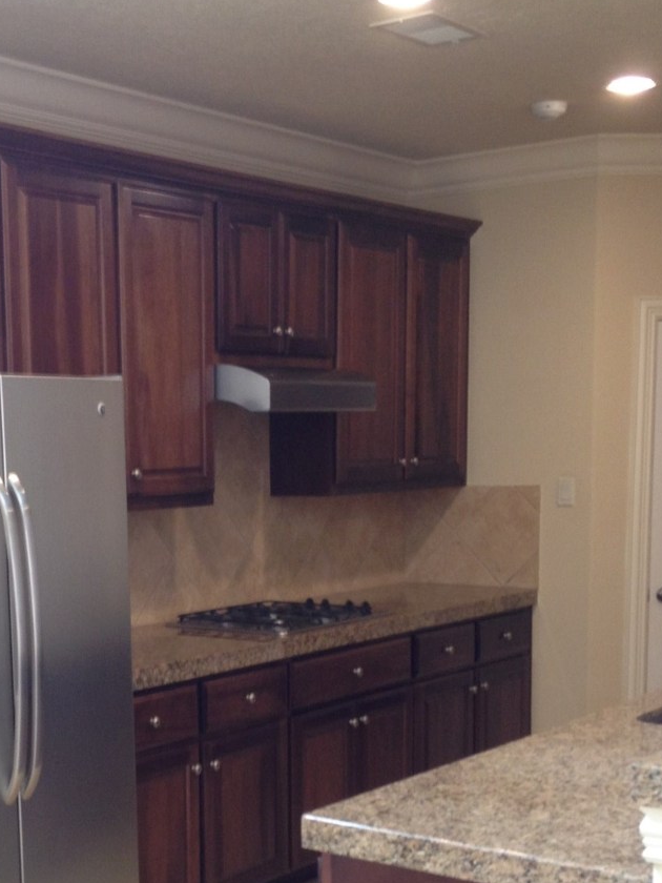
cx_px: 122
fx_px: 1632
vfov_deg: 29.8
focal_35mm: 64
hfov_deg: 22.6
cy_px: 660
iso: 80
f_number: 2.4
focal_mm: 4.28
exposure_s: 1/20
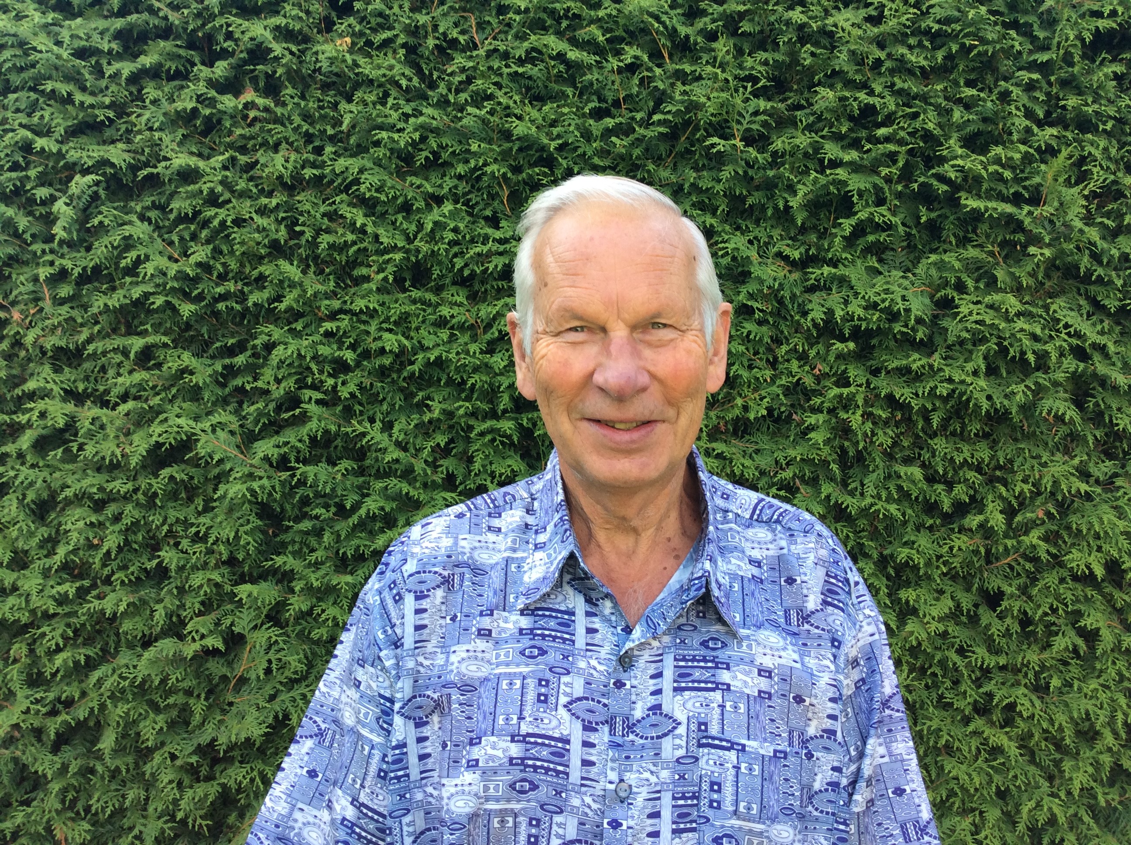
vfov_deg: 44.1
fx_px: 1044
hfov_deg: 56.9
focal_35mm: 32
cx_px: 566
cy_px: 422
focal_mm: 3.3
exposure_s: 1/138
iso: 32
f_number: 2.4
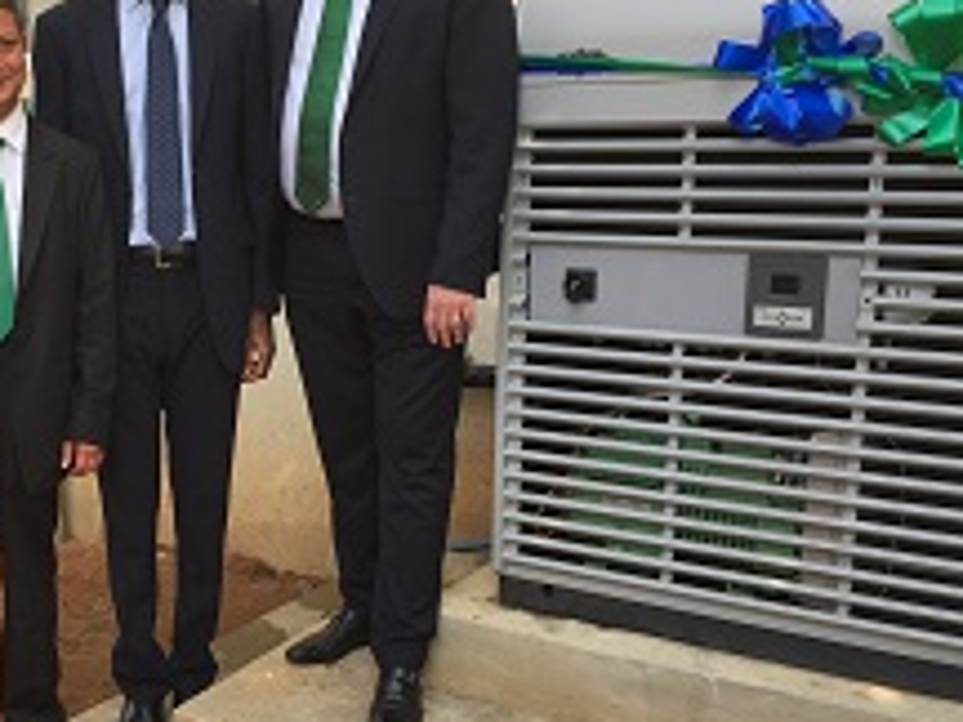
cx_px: 214
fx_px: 1308
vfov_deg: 30.9
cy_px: 365
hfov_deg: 39.1
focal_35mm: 47
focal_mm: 4.15
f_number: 2.2
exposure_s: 1/373
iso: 32
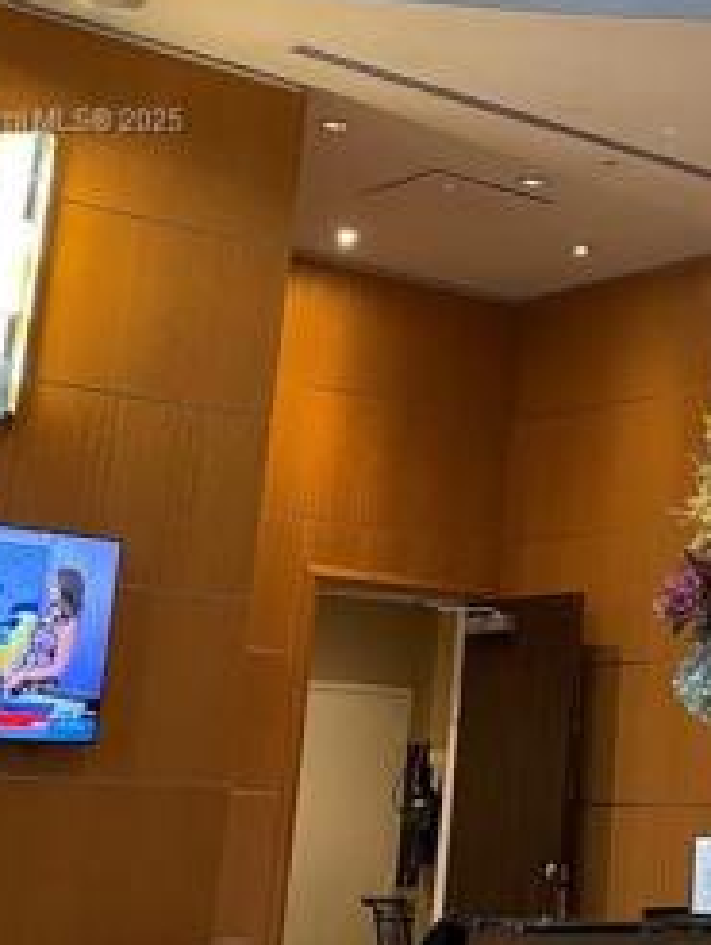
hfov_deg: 18.6
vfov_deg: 25.0
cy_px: 123
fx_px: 2078
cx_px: 799
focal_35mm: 76
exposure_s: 1/60
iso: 400
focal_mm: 5.1
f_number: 1.6
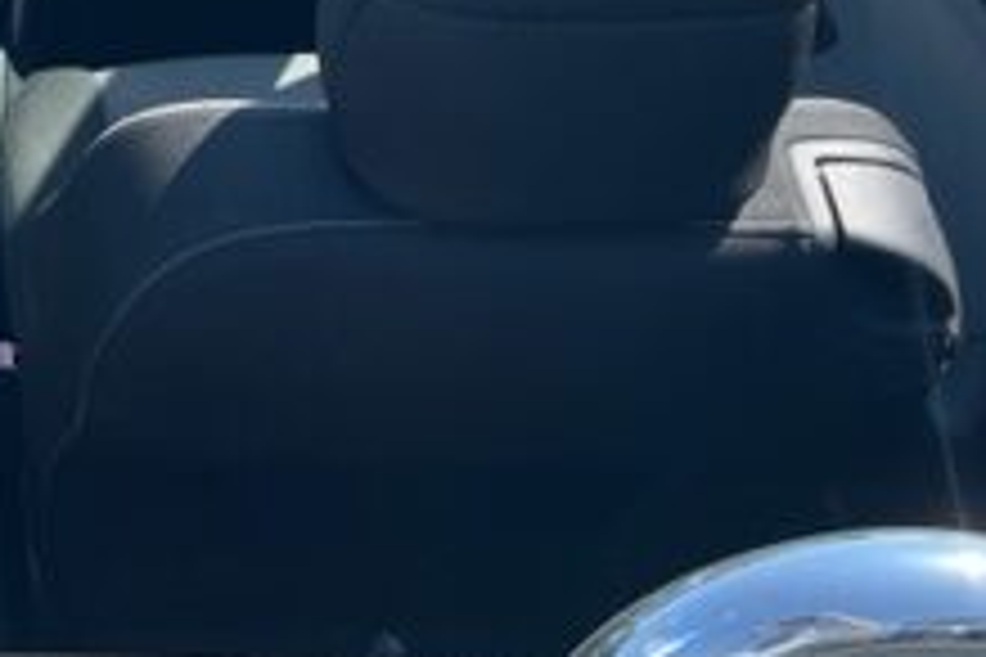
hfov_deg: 24.1
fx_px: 2164
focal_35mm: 79
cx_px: -86
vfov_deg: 17.2
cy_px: 184
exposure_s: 1/882
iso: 32
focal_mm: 4.2
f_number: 1.6
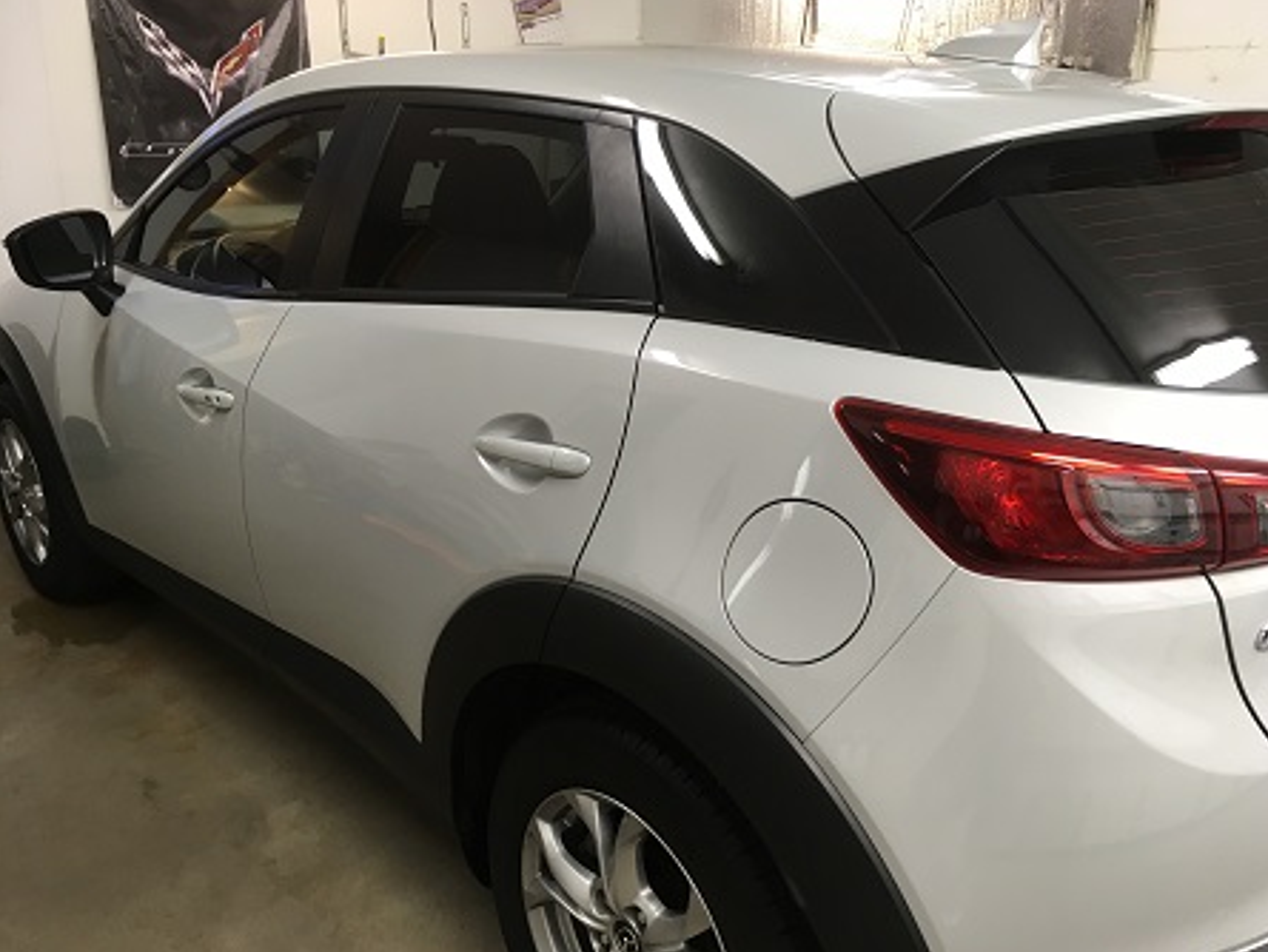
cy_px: 469
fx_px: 1099
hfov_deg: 59.9
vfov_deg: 46.8
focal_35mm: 30
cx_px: 653
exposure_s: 1/30
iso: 64
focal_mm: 4.15
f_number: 2.2
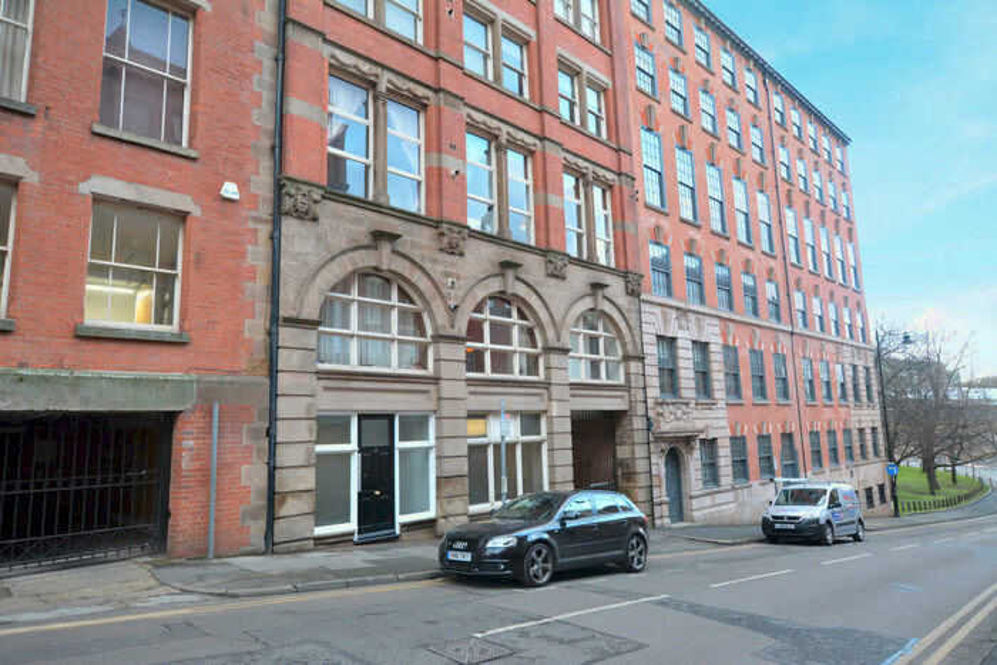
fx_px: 582
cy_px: 332
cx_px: 498
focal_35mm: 21
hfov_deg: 81.2
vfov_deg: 59.5
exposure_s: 1/125
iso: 1600
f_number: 5.6
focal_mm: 14
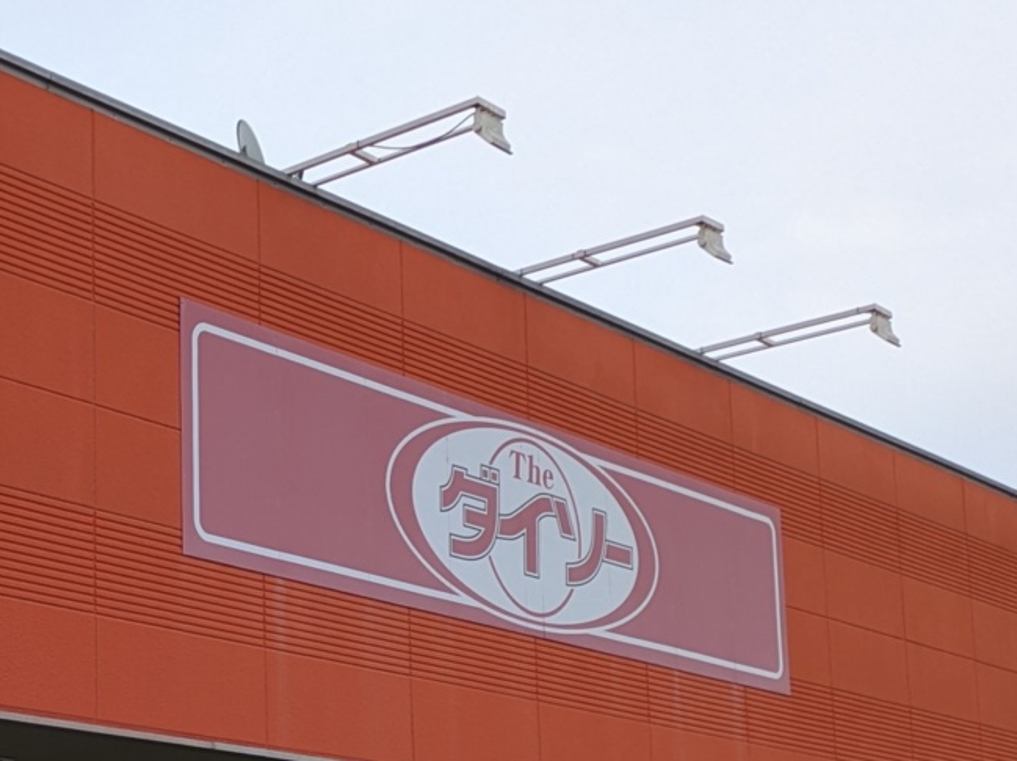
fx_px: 2173
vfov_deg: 19.5
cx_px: -20
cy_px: 695
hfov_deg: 25.0
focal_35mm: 74
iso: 45
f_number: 1.89
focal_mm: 5.43
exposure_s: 1/697
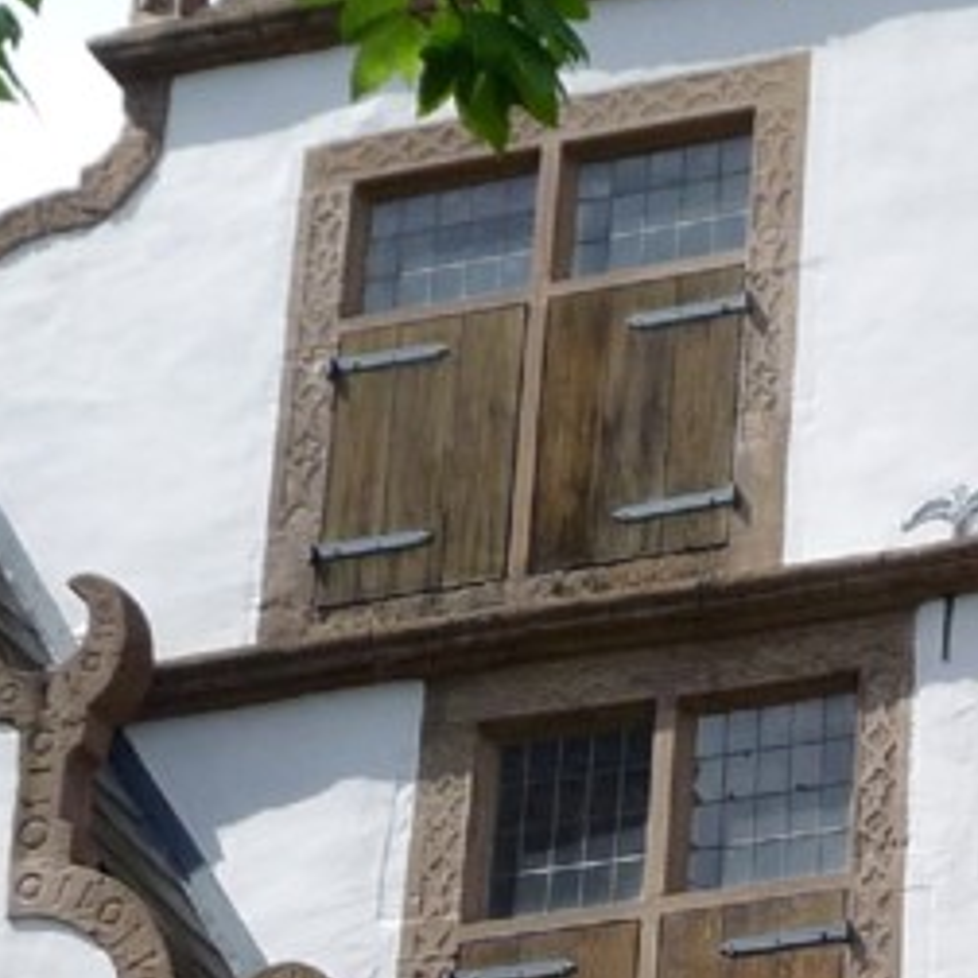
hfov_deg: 11.2
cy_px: 1343
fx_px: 4954
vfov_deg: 11.0
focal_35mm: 155
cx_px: 982
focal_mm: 5.6
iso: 100
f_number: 3.6
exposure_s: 1/800
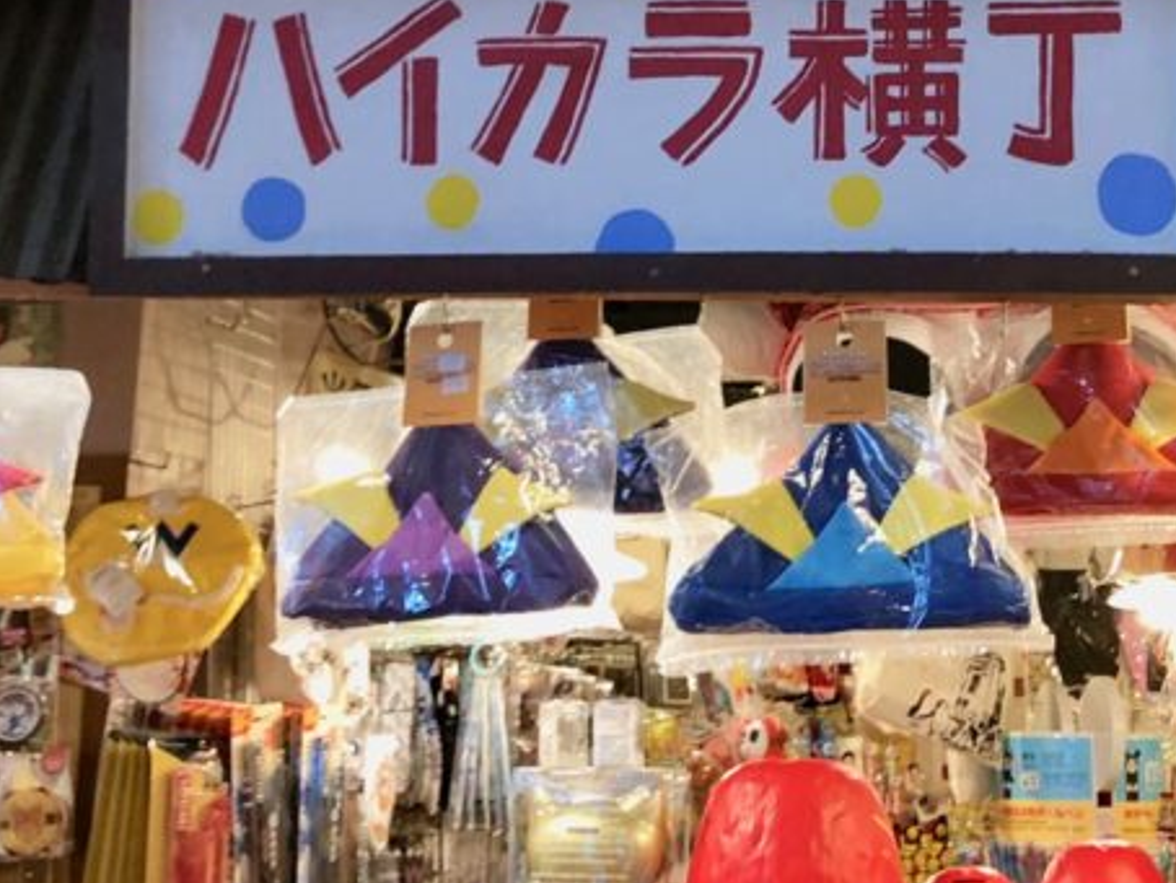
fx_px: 1258
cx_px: 648
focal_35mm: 37
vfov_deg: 38.7
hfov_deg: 50.0
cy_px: 471
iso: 40
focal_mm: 4
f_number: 1.8
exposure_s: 1/20
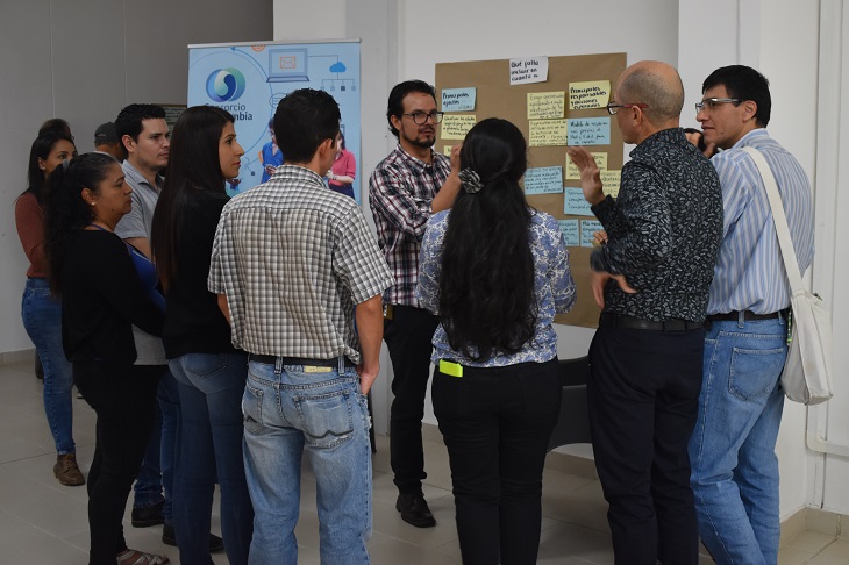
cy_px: 282
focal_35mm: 38
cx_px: 424
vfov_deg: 35.5
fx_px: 884
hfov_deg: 51.3
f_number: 4
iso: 800
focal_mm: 25
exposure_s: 1/60
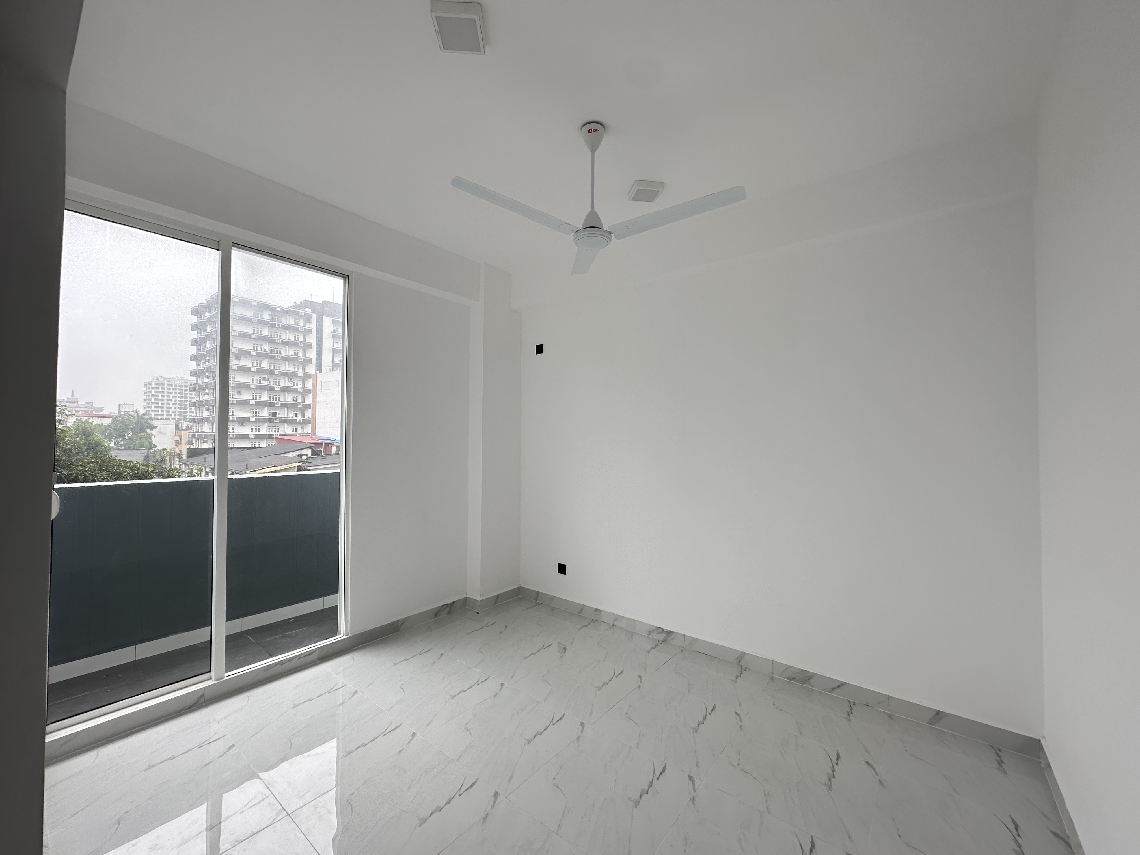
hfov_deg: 102.1
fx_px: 461
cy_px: 428
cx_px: 570
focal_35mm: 14
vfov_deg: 85.7
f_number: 2.2
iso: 40
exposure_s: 1/111
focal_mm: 2.22
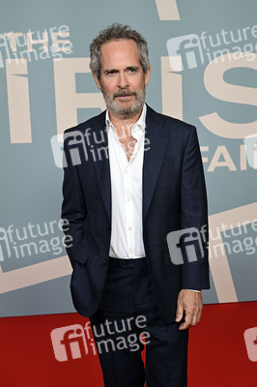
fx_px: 547
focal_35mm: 51
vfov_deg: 38.9
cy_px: 194
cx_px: 128
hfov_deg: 26.4
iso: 640
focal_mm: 51
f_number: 6.3
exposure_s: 1/125
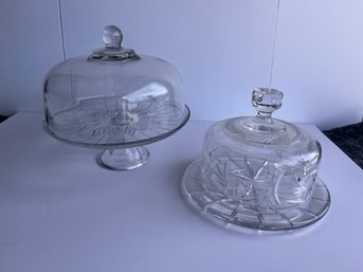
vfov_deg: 53.0
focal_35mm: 26
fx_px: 273
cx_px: 182
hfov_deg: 67.3
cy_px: 136
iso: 50
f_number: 1.6
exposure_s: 1/1117
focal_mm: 5.1
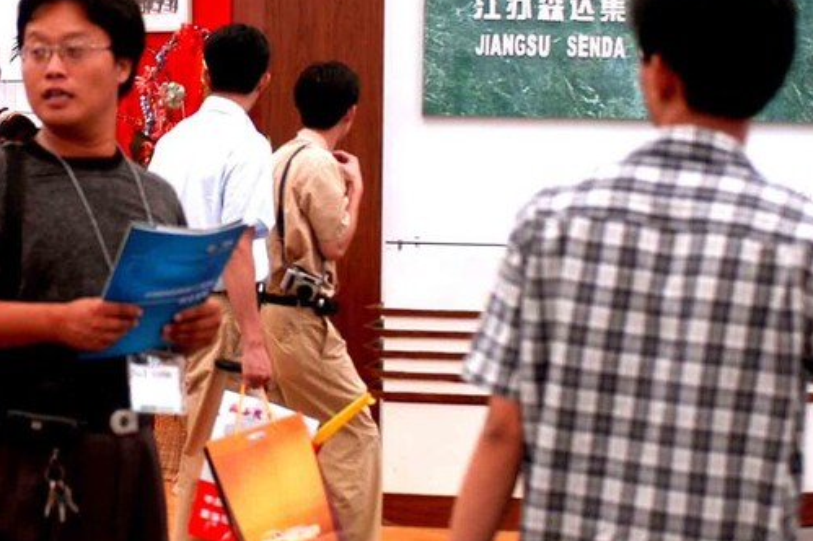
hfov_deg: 19.9
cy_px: 33
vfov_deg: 13.4
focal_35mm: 101
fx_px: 2279
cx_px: 101
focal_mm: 28
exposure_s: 1/80
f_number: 2.8
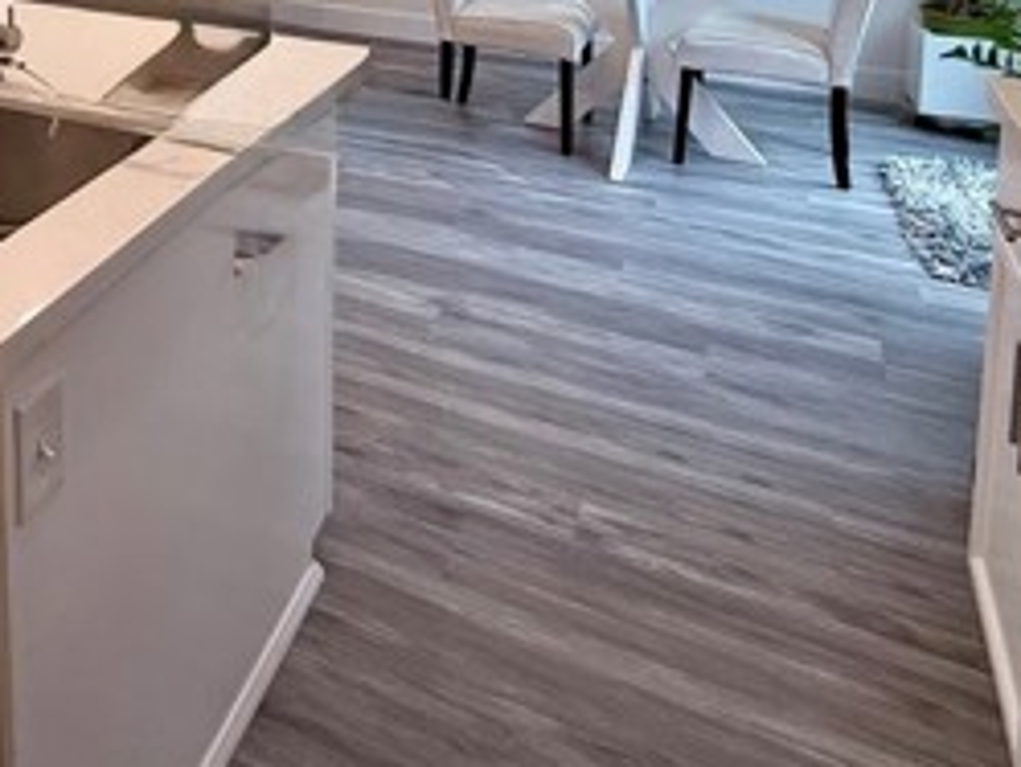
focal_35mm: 36
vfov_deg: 33.1
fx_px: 1062
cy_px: -135
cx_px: 164
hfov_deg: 47.7
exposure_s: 1/120
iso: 125
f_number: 2.2
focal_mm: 2.22
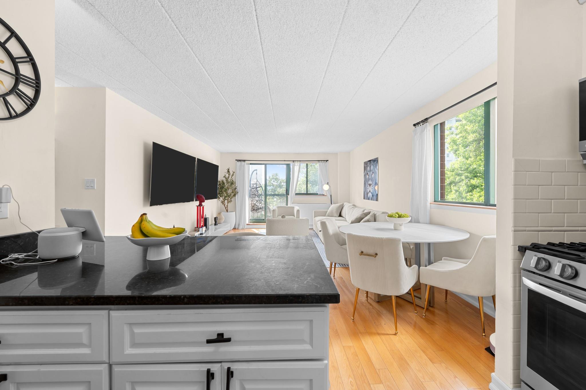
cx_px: 293
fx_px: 228
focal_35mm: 14
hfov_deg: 104.3
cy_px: 195
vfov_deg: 81.2
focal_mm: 14
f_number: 10
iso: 250
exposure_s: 1/1.67
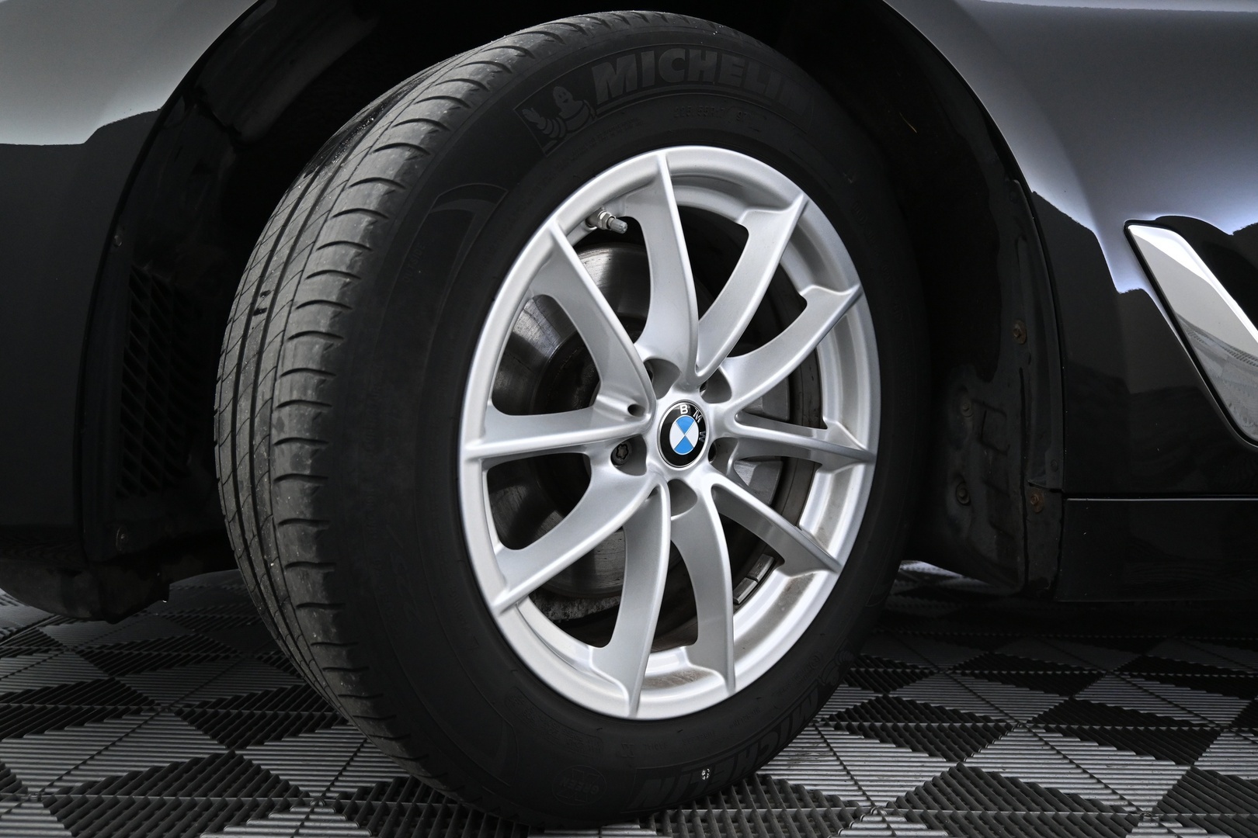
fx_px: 943
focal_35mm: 27
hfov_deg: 67.4
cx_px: 629
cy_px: 419
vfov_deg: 47.9
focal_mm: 18
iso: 1800
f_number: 3.5
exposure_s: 1/30
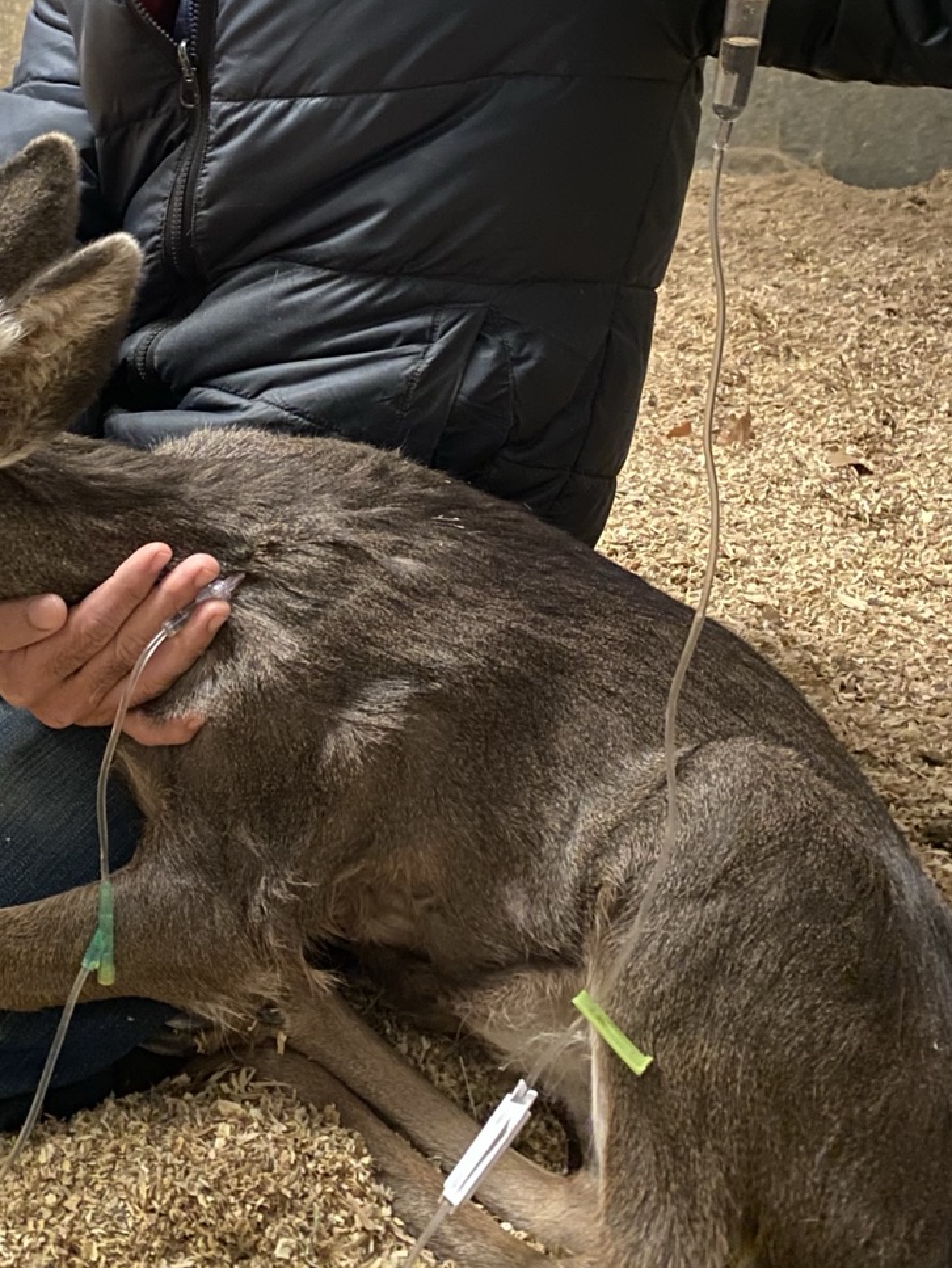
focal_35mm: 43
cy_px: 270
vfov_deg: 42.1
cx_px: 219
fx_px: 1576
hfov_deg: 32.9
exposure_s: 1/21
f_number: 1.8
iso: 1000
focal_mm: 4.25
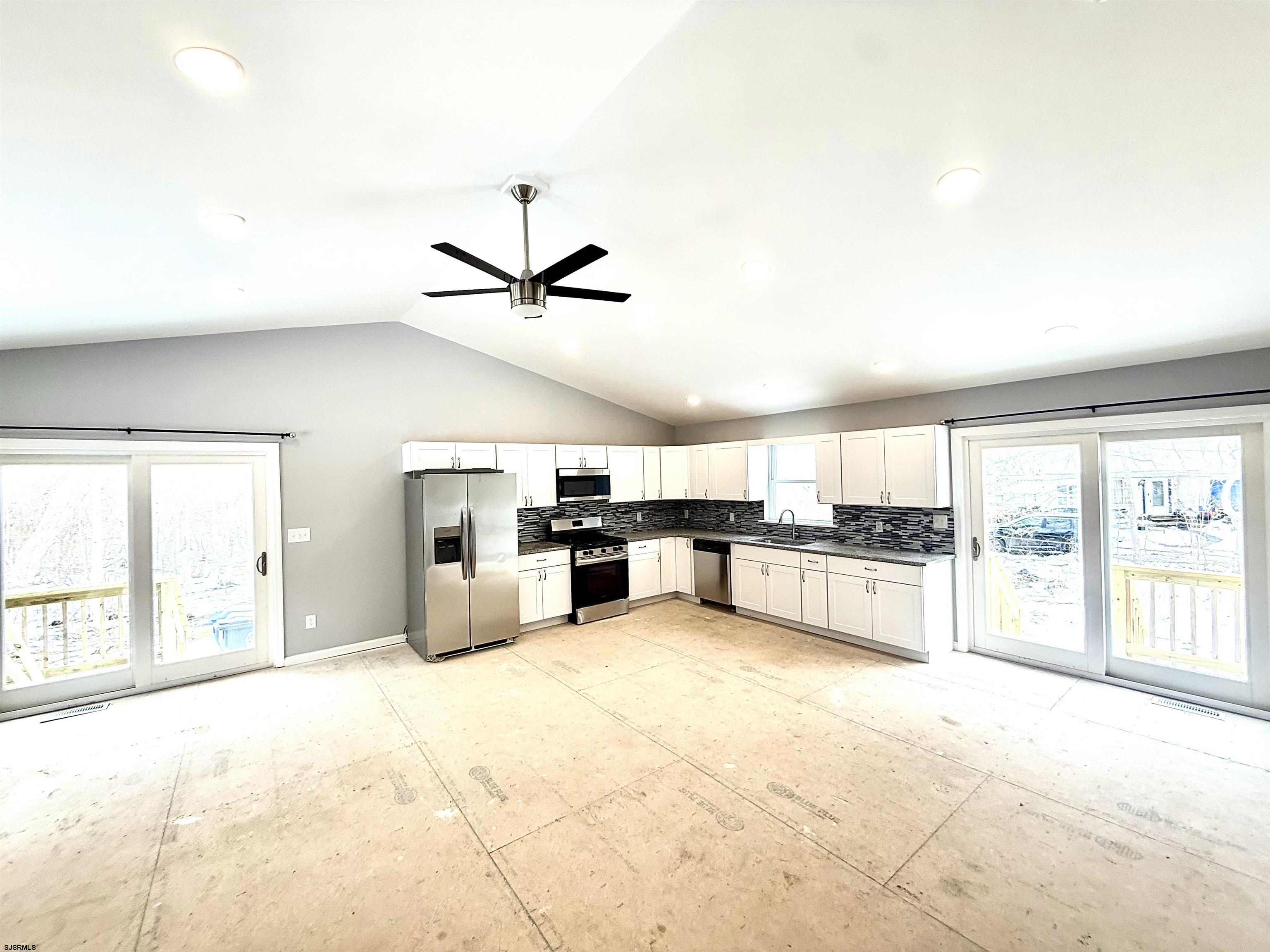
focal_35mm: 14
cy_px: 476
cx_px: 635
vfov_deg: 85.7
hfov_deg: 102.1
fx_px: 514
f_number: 2.2
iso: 80
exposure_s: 1/120
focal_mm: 2.22
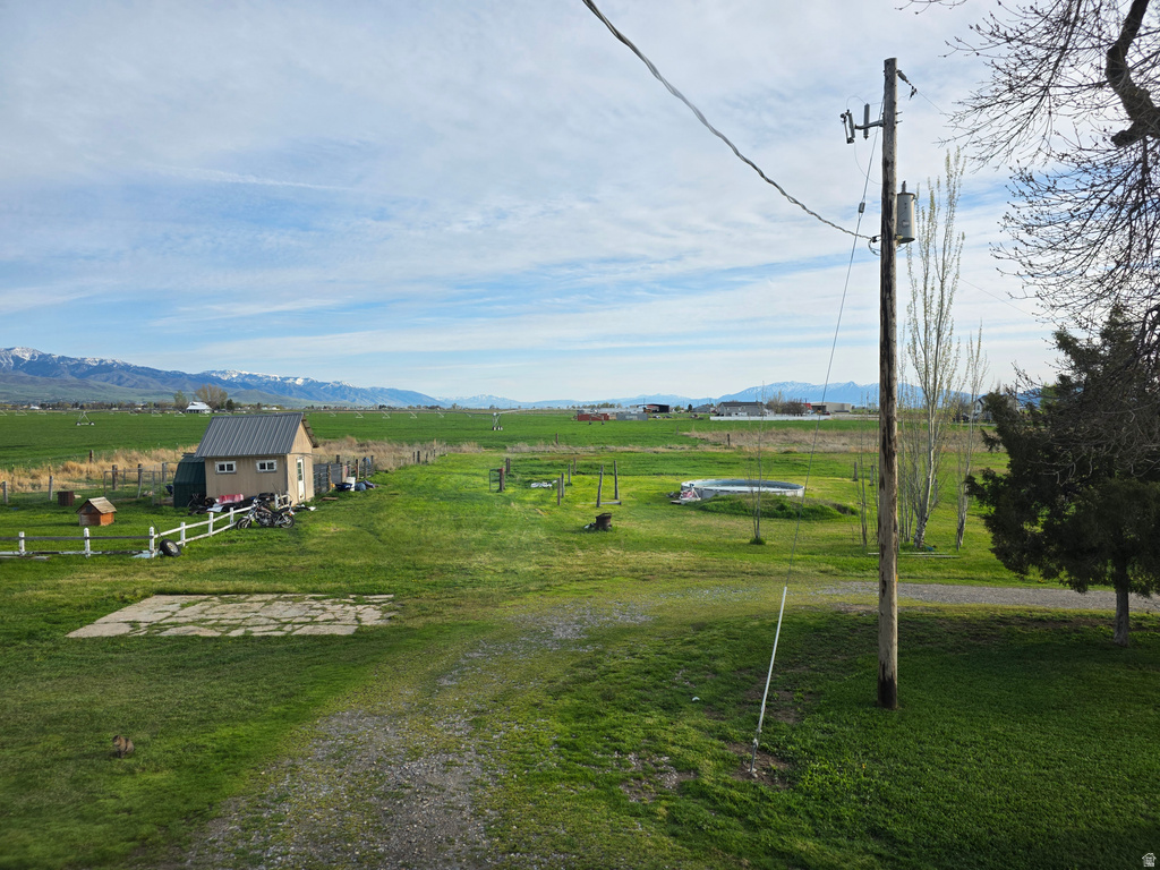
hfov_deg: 73.9
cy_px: 435
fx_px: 771
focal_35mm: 23
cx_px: 580
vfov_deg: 58.9
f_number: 1.7
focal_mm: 6.3
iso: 80
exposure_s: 1/2443
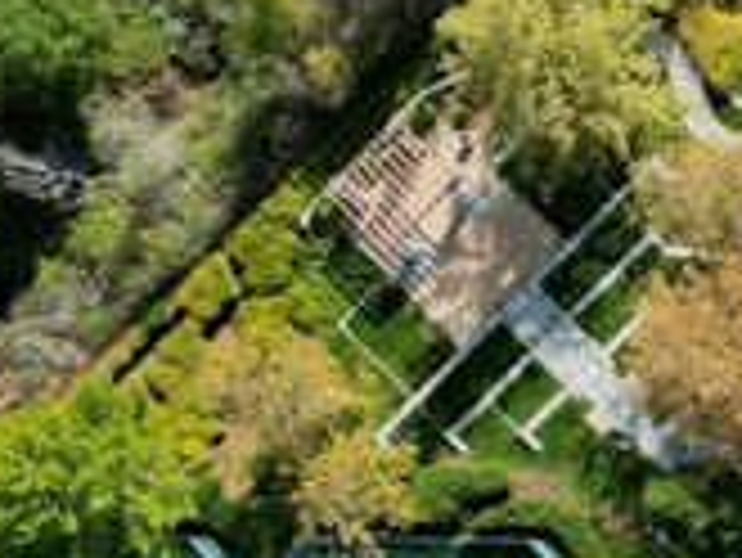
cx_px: 1228
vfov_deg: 15.6
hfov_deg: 17.9
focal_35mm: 93
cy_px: 558
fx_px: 1995
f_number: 1.7
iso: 150
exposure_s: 1/2500
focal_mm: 6.72
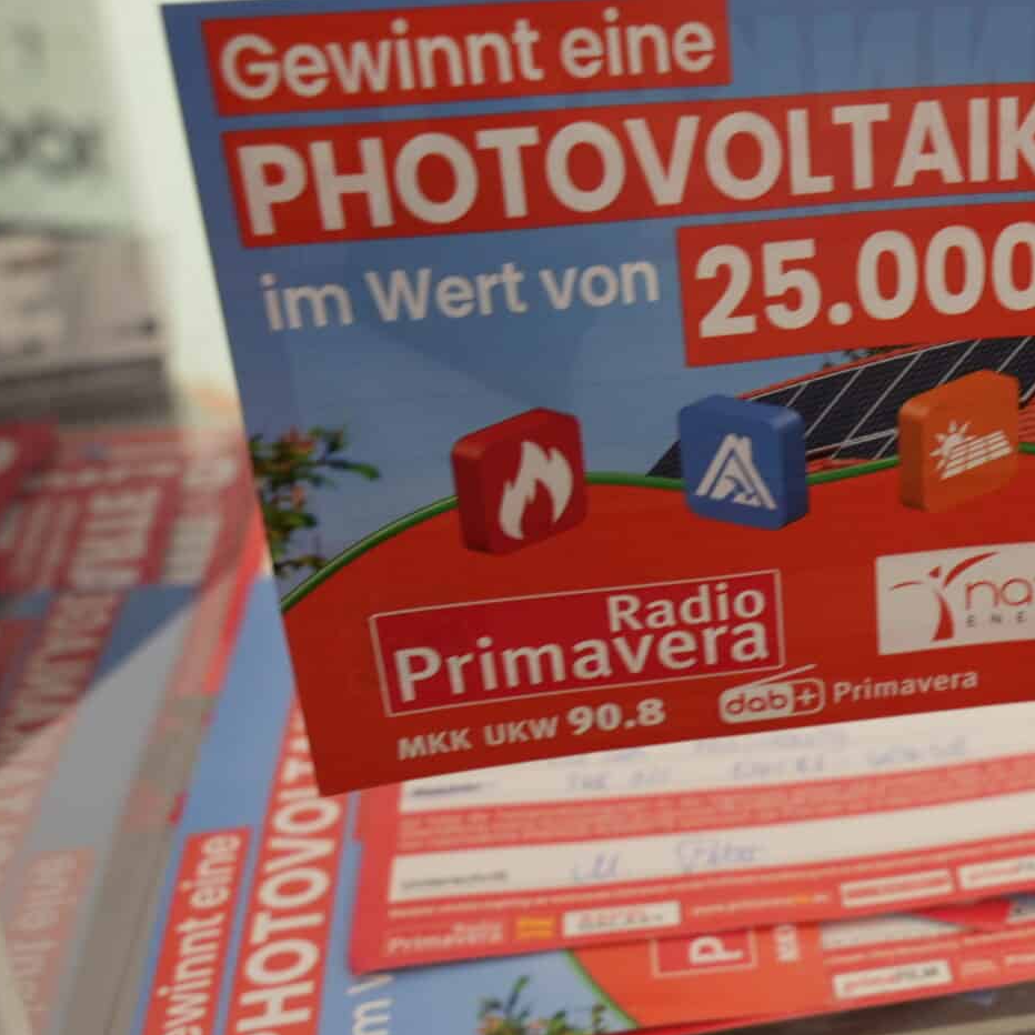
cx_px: 1036
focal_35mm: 56
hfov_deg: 28.6
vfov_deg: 30.5
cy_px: 413
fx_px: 1894
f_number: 5.6
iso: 200
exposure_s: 1/40
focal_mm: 24
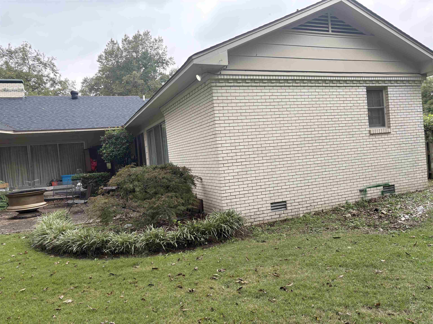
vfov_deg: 53.1
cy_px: 162
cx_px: 216
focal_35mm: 26
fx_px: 325
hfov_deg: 67.3
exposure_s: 1/557
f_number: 1.6
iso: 64
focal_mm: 5.96
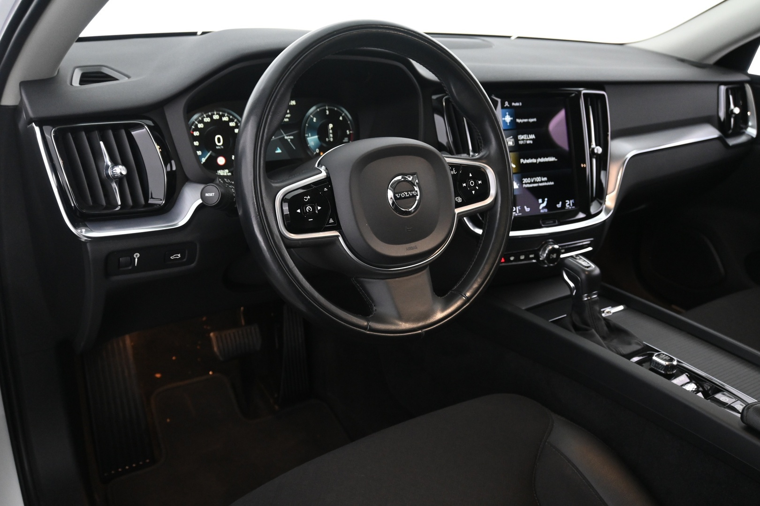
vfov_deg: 42.6
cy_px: 253
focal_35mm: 31
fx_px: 649
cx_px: 380
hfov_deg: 60.7
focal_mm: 20.5
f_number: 3.8
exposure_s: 1/30
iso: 1800
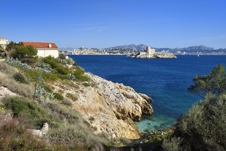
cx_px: 110
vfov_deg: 40.0
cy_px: 77
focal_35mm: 33
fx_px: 207
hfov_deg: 57.2
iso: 200
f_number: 13
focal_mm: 32
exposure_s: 1/320
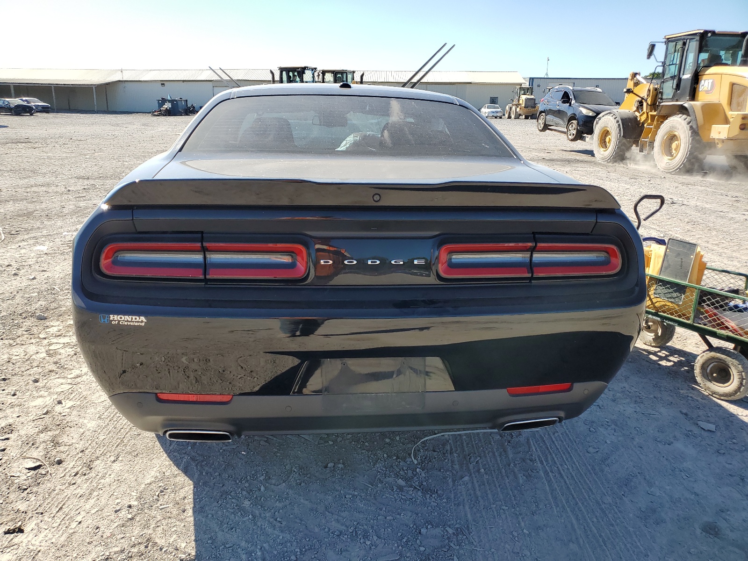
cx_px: 374
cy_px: 280
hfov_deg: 67.3
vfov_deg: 53.1
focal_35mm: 26
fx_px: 562
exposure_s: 1/1667
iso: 50
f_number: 1.5
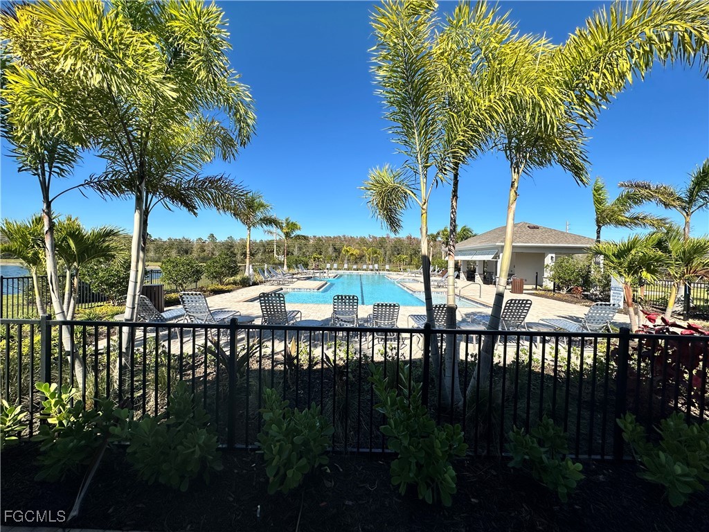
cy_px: 266
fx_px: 287
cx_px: 354
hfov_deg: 102.1
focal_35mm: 14
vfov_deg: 85.7
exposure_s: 1/2353
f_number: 2.2
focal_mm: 2.22
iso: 50
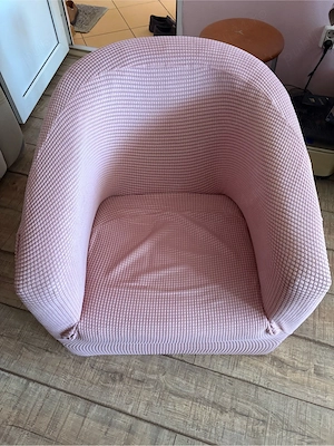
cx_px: 167
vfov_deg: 67.3
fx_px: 334
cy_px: 223
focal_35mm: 26
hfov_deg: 53.1
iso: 640
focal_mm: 5.96
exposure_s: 1/39
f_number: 1.6
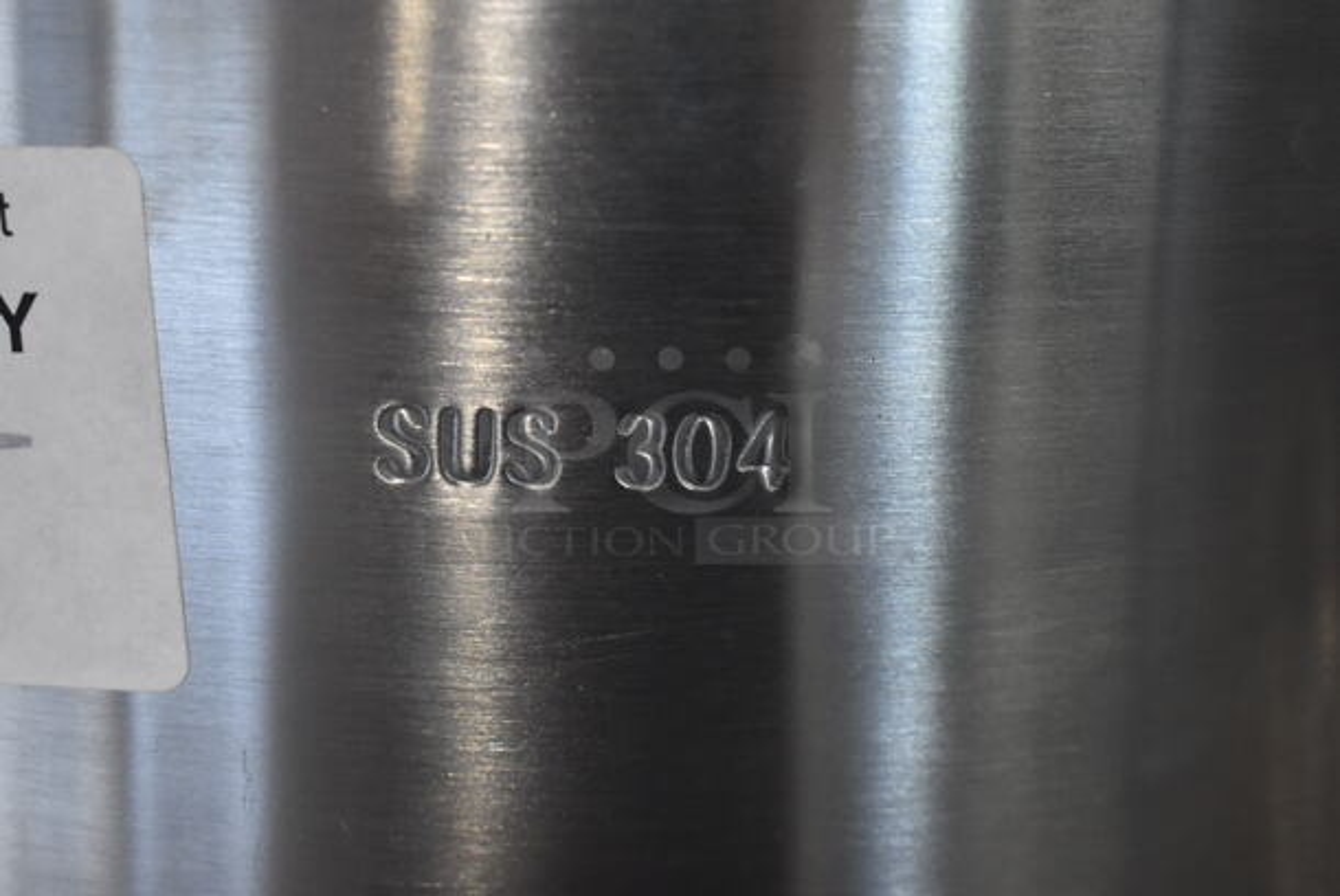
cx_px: 670
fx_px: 2235
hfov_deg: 33.4
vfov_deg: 22.7
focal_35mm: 60
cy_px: 448
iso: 1600
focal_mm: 40
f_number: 5
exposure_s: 1/60
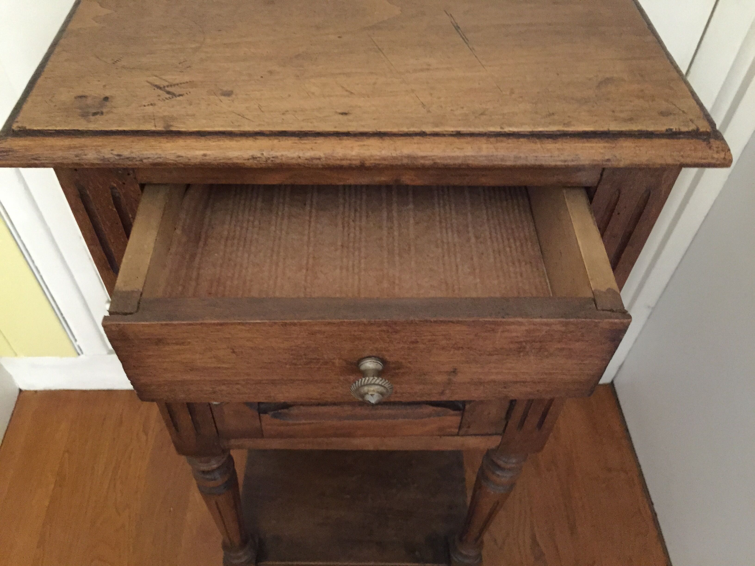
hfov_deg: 61.7
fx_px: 633
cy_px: 283
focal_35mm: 29
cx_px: 378
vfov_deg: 48.2
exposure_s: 1/15
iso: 640
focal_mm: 4.15
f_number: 2.2
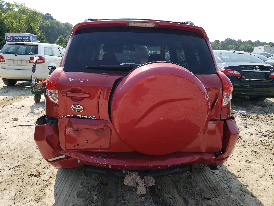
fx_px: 206
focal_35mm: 26
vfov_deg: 53.1
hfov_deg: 67.3
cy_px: 103
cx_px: 137
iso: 50
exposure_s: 1/2000
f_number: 1.5
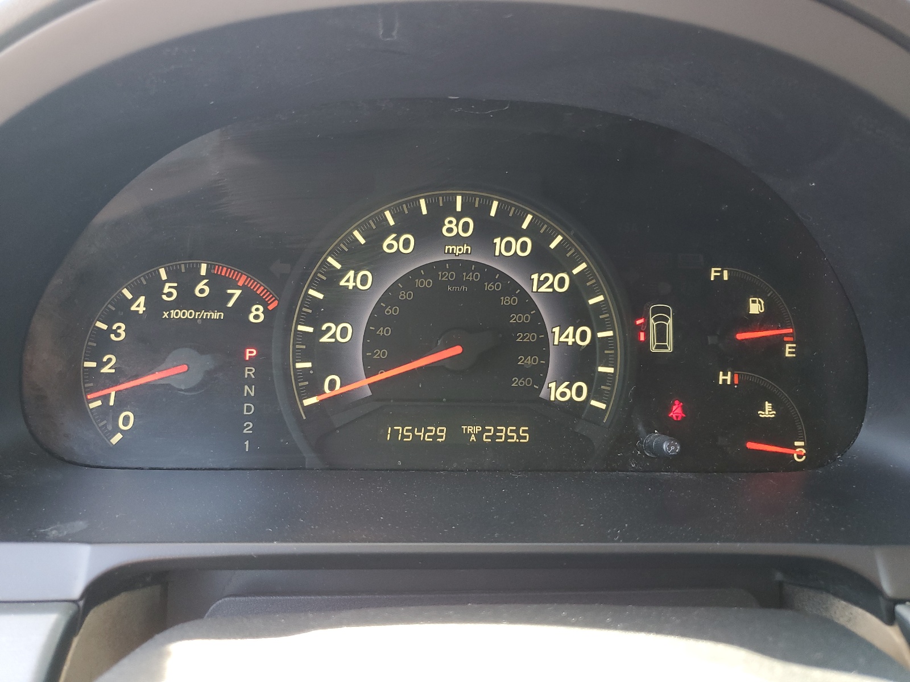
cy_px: 341
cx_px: 455
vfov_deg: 53.1
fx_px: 683
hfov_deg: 67.3
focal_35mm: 26
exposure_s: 1/60.2
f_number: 1.5
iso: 65
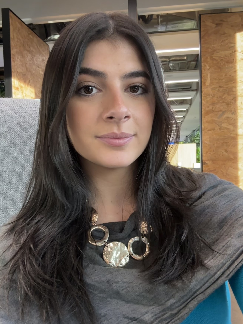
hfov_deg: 46.8
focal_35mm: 30
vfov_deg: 60.0
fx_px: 281
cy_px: 162
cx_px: 122
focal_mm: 2.69
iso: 125
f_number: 1.9
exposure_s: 1/60
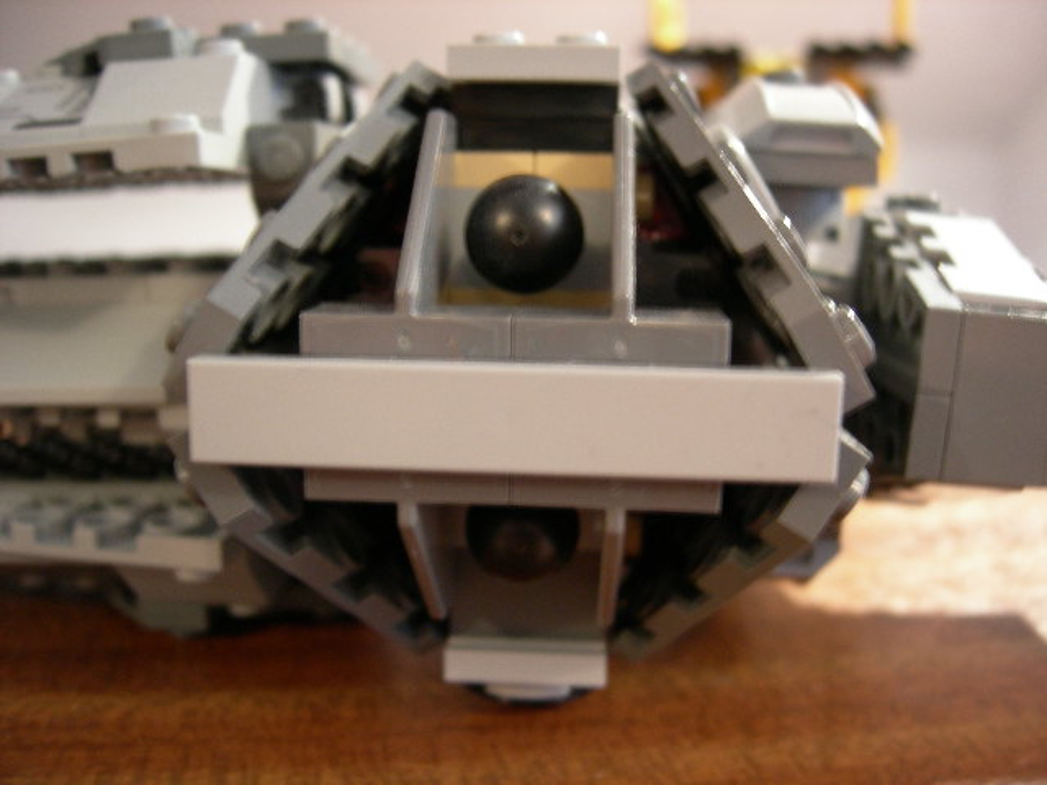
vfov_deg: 39.7
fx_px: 1089
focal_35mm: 36
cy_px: 392
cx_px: 524
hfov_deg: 51.4
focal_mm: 7.5
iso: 200
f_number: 2.7
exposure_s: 1/3
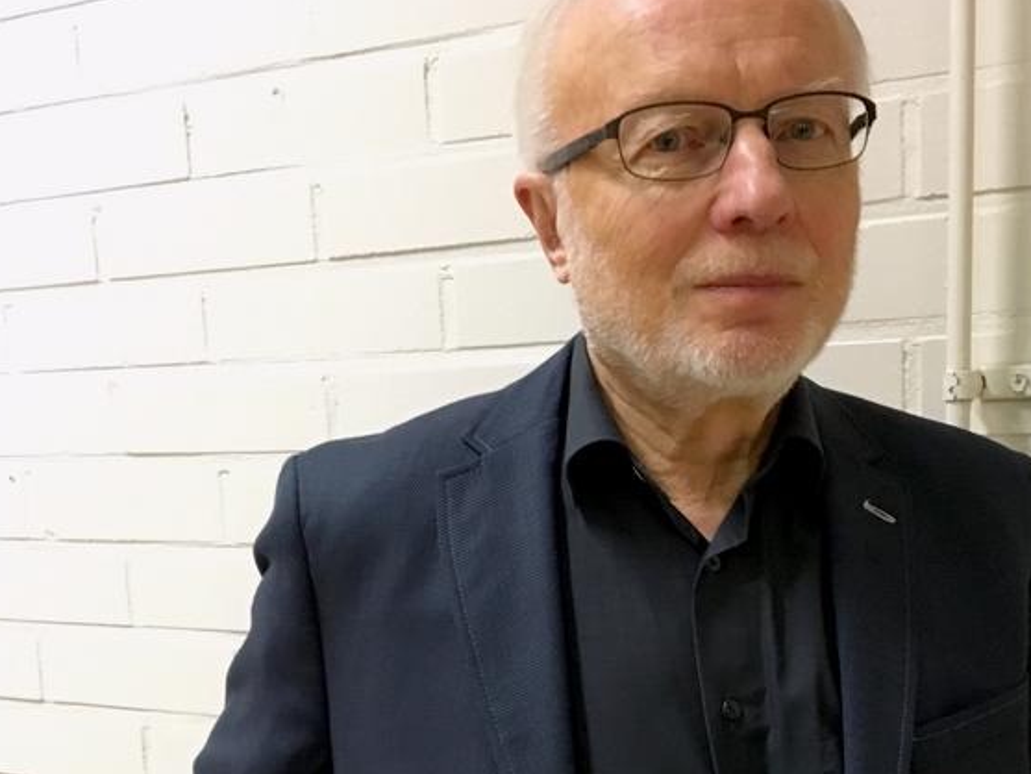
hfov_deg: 37.4
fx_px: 1519
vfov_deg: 28.0
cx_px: 590
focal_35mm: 51
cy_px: 612
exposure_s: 1/17
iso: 250
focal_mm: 4.15
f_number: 2.2
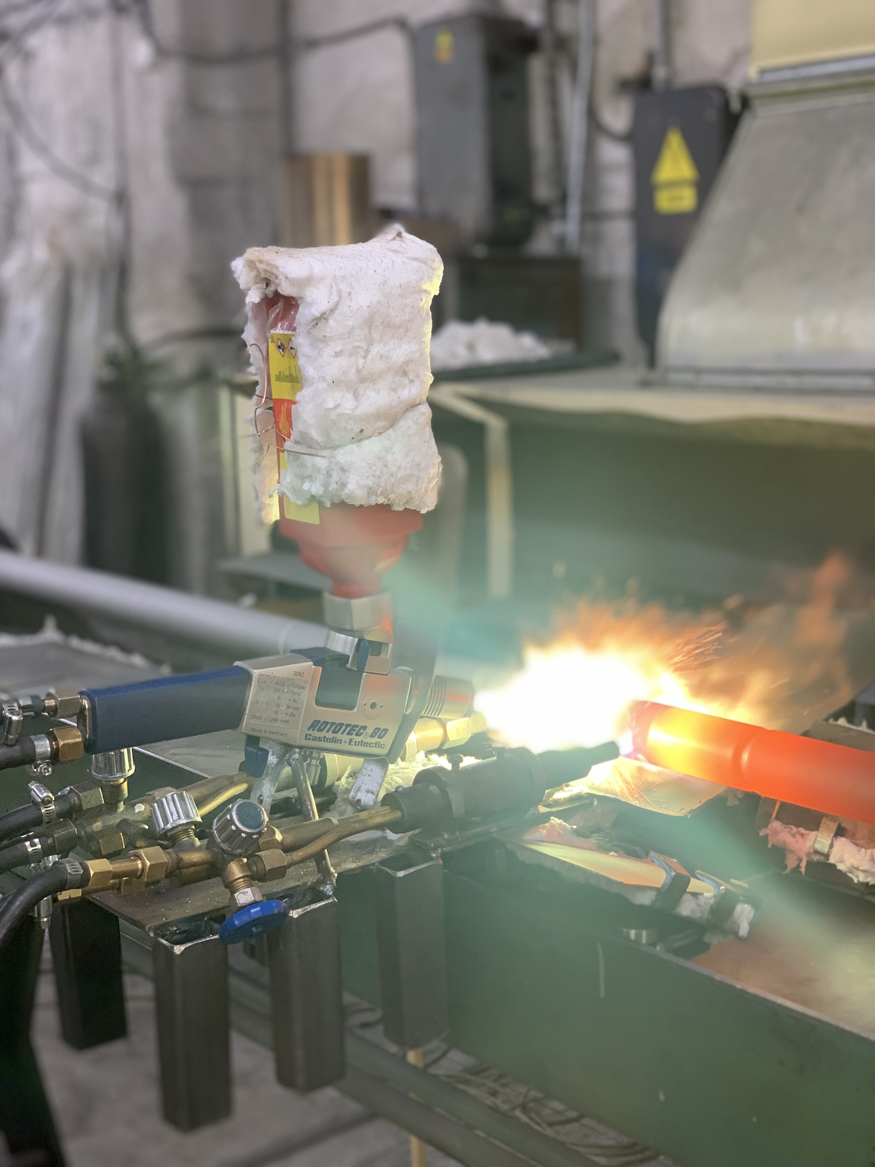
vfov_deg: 36.8
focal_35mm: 52
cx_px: 438
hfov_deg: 28.0
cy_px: 584
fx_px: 1753
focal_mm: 6
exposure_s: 1/98
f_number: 2.4
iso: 125
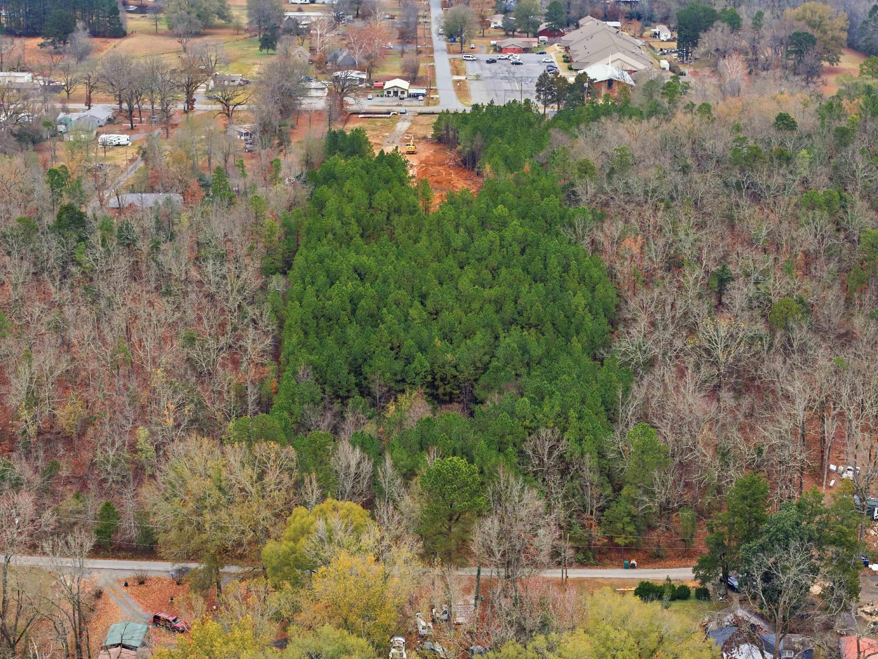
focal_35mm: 70
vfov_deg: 21.0
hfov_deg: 27.8
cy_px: 330
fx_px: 1775
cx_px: 439
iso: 100
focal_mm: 19.4
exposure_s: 1/125
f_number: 2.8
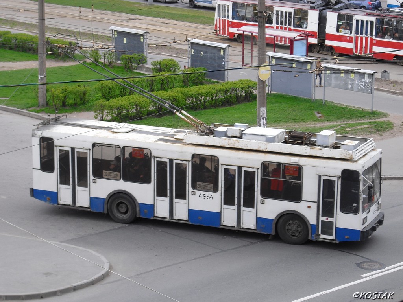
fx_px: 1083
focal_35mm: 93
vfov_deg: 15.9
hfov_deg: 21.1
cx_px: 202
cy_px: 151
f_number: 4.7
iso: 64
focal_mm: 15.3
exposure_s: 1/160
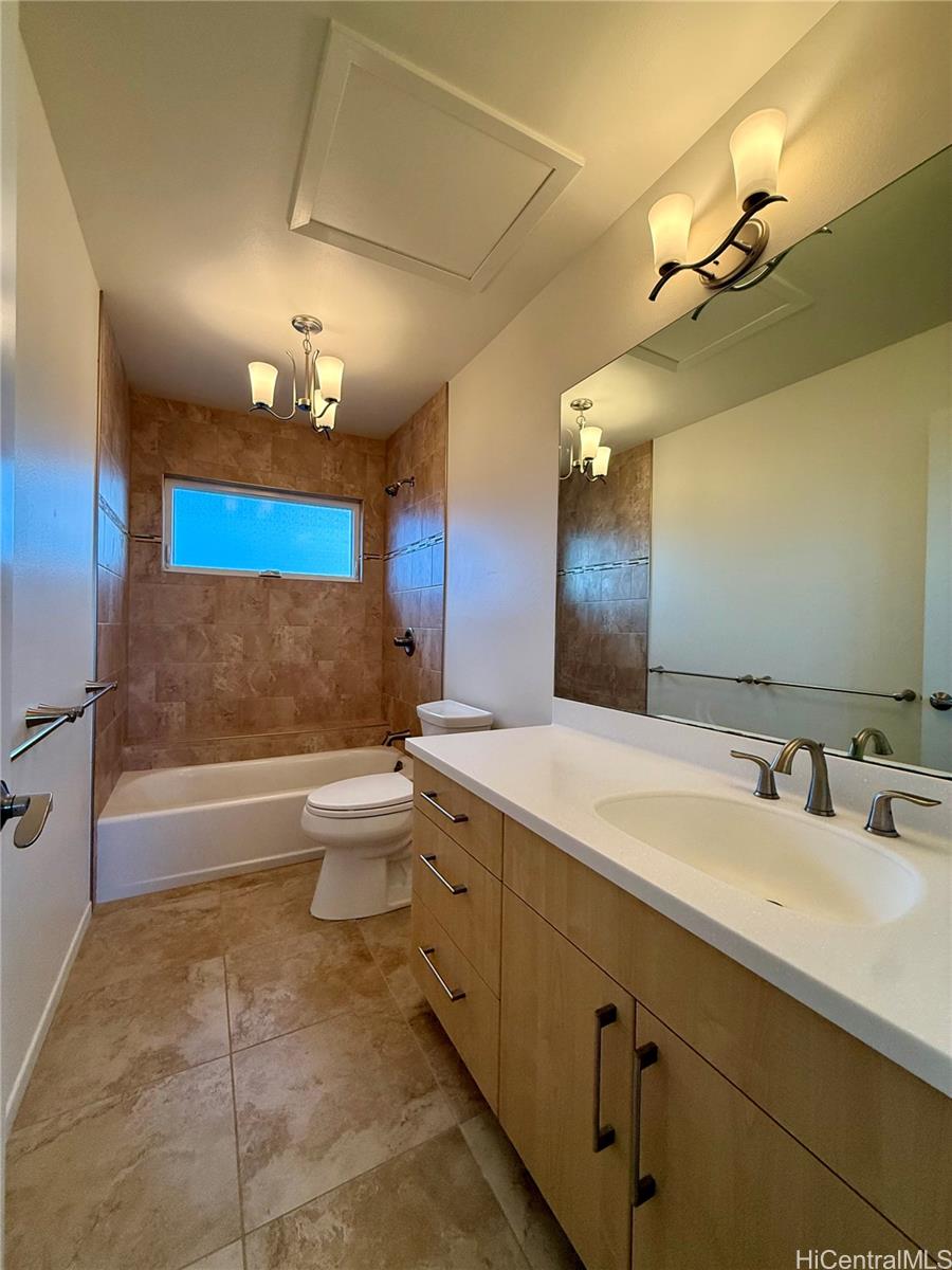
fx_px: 513
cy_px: 635
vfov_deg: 102.1
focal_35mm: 14
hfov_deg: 85.7
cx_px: 476
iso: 200
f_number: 2.2
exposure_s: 1/120
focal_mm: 2.22
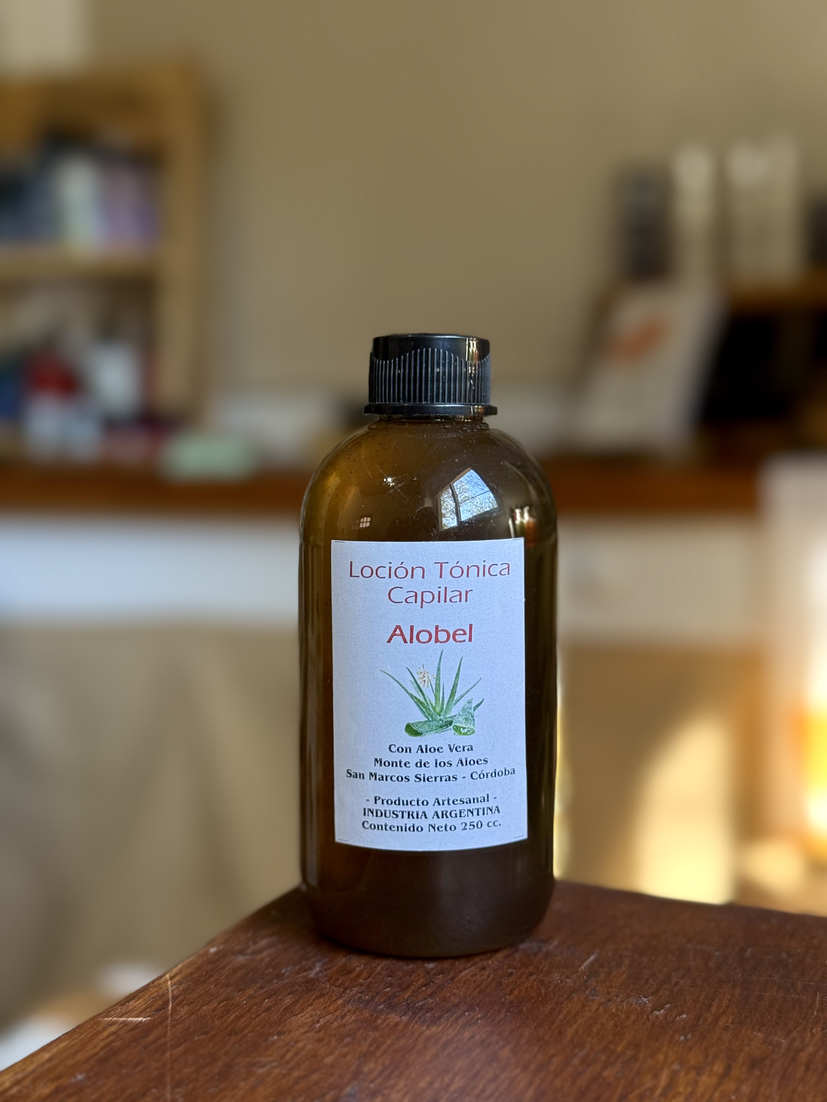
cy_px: 551
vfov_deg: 39.7
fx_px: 1529
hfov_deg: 30.3
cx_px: 414
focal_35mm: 48
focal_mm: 6.76
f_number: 1.78
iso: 100
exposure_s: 1/67
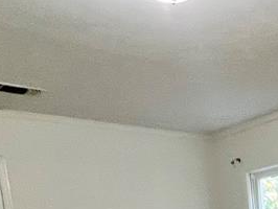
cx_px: 354
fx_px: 402
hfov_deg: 30.6
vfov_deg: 21.0
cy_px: 366
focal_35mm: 50
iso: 250
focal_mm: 1.57
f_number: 1.8
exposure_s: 1/60
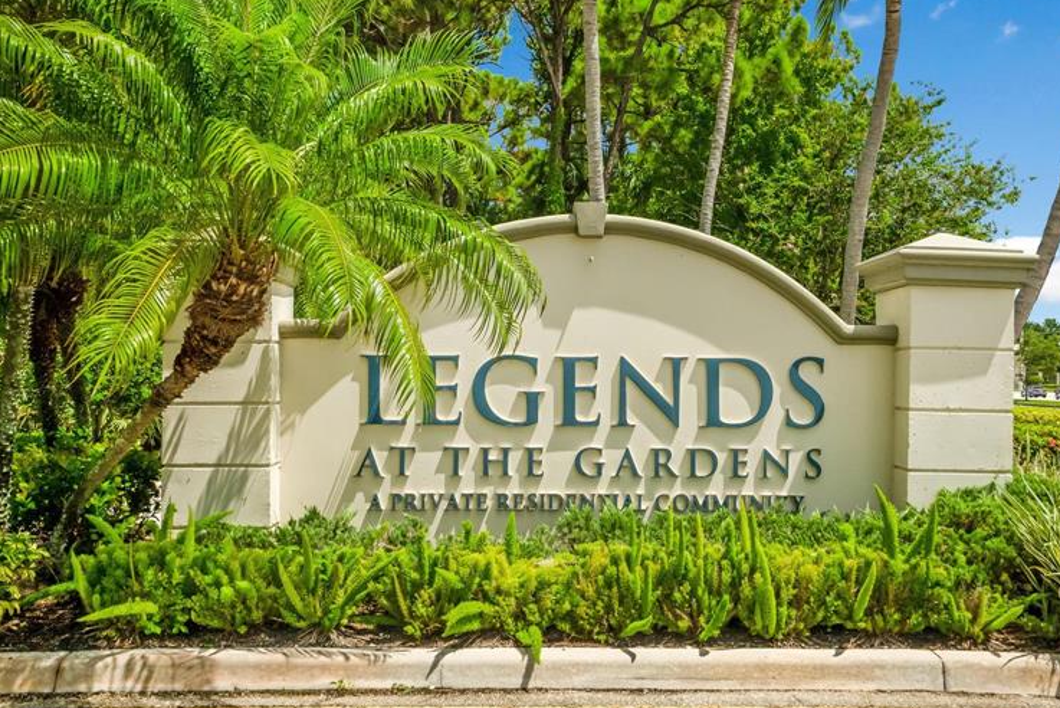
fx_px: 1119
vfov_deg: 35.1
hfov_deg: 50.6
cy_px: 374
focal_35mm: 38
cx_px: 572
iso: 2000
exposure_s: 1/2500
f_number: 8
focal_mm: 35
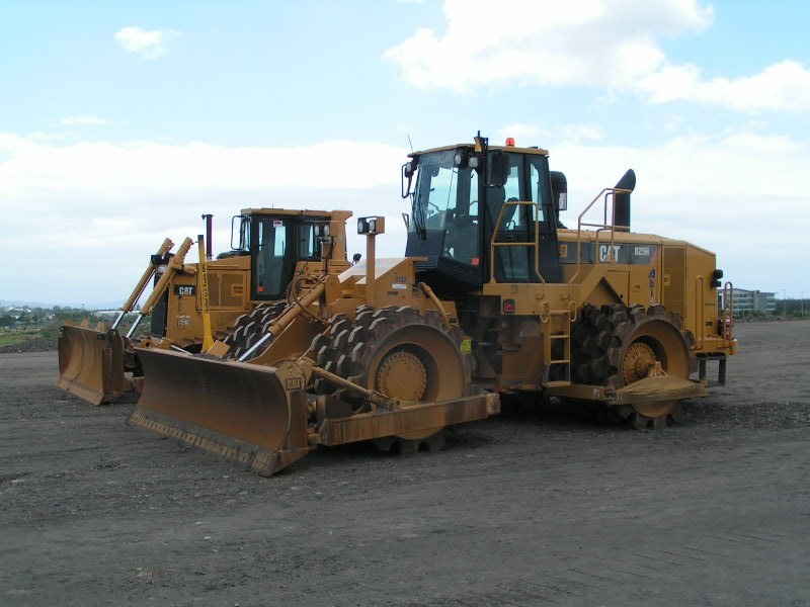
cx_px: 405
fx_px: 1053
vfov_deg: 32.2
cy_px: 304
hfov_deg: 42.1
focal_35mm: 45
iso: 50
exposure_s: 1/400
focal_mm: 6.9
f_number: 5.6
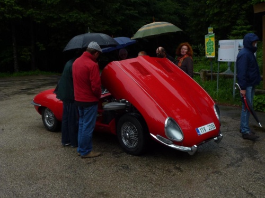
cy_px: 99
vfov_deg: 39.7
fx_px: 276
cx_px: 132
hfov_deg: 51.4
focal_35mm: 36
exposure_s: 1/200
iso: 100
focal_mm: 6.4
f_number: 4
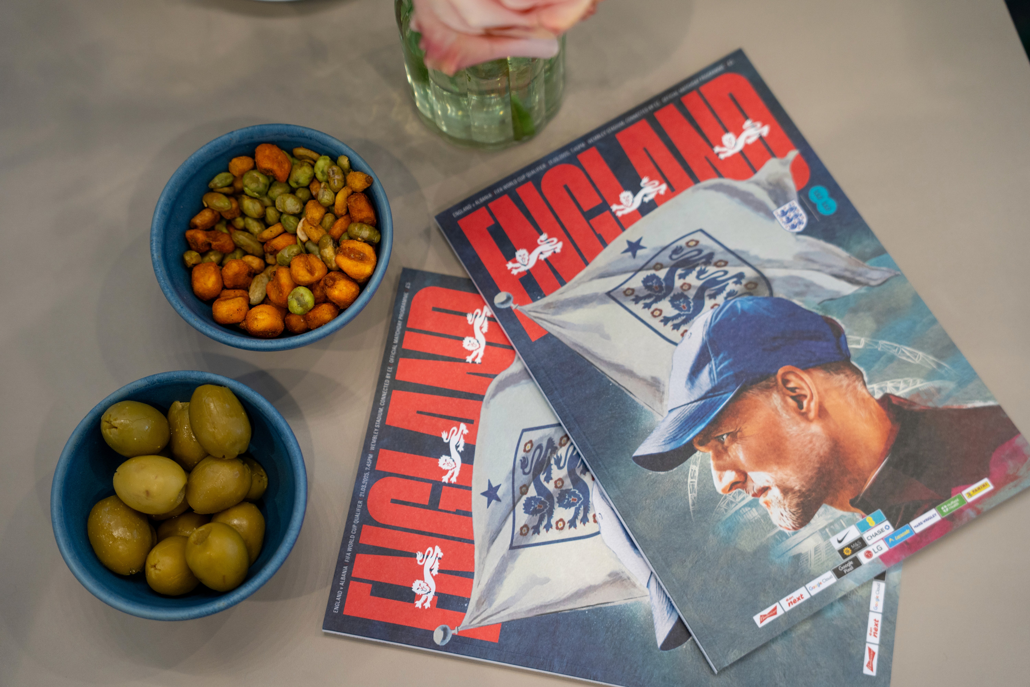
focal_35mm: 57
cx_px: 515
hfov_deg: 35.1
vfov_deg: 23.8
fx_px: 1631
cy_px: 344
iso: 1000
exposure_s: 1/160
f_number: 3.2
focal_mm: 57
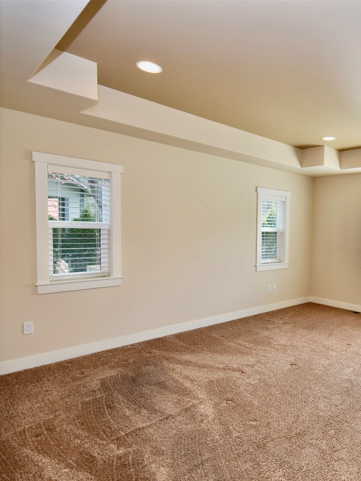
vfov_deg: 76.4
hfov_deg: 55.4
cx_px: 304
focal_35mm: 22
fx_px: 306
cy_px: 245
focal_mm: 10
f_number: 6.3
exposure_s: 1/160
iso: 400
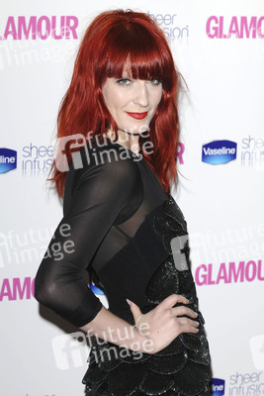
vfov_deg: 17.1
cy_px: 198
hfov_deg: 11.4
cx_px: 132
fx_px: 1319
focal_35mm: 120
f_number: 5.6
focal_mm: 80
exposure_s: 1/250
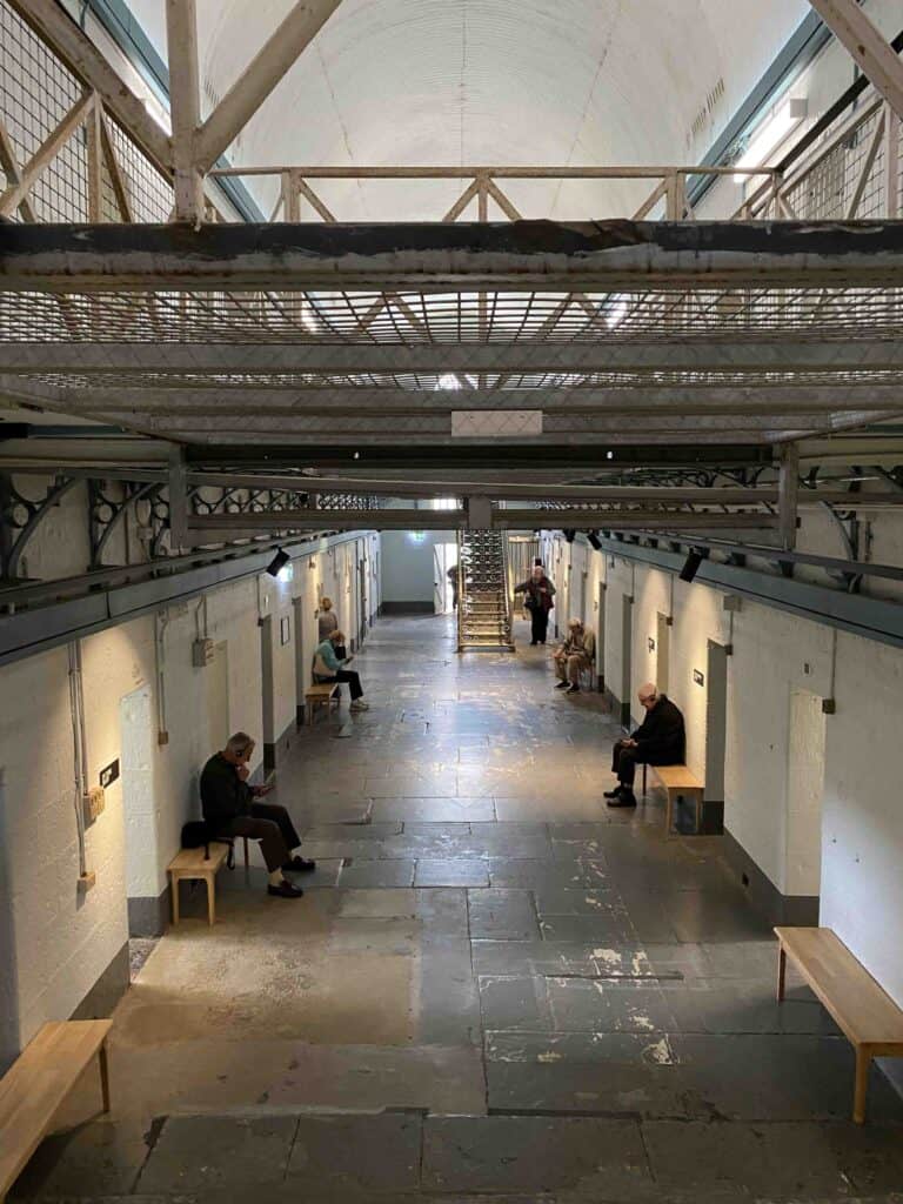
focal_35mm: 26
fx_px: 904
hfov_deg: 53.1
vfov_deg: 67.3
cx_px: 452
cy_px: 602
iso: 400
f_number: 1.8
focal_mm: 4.25
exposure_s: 1/33
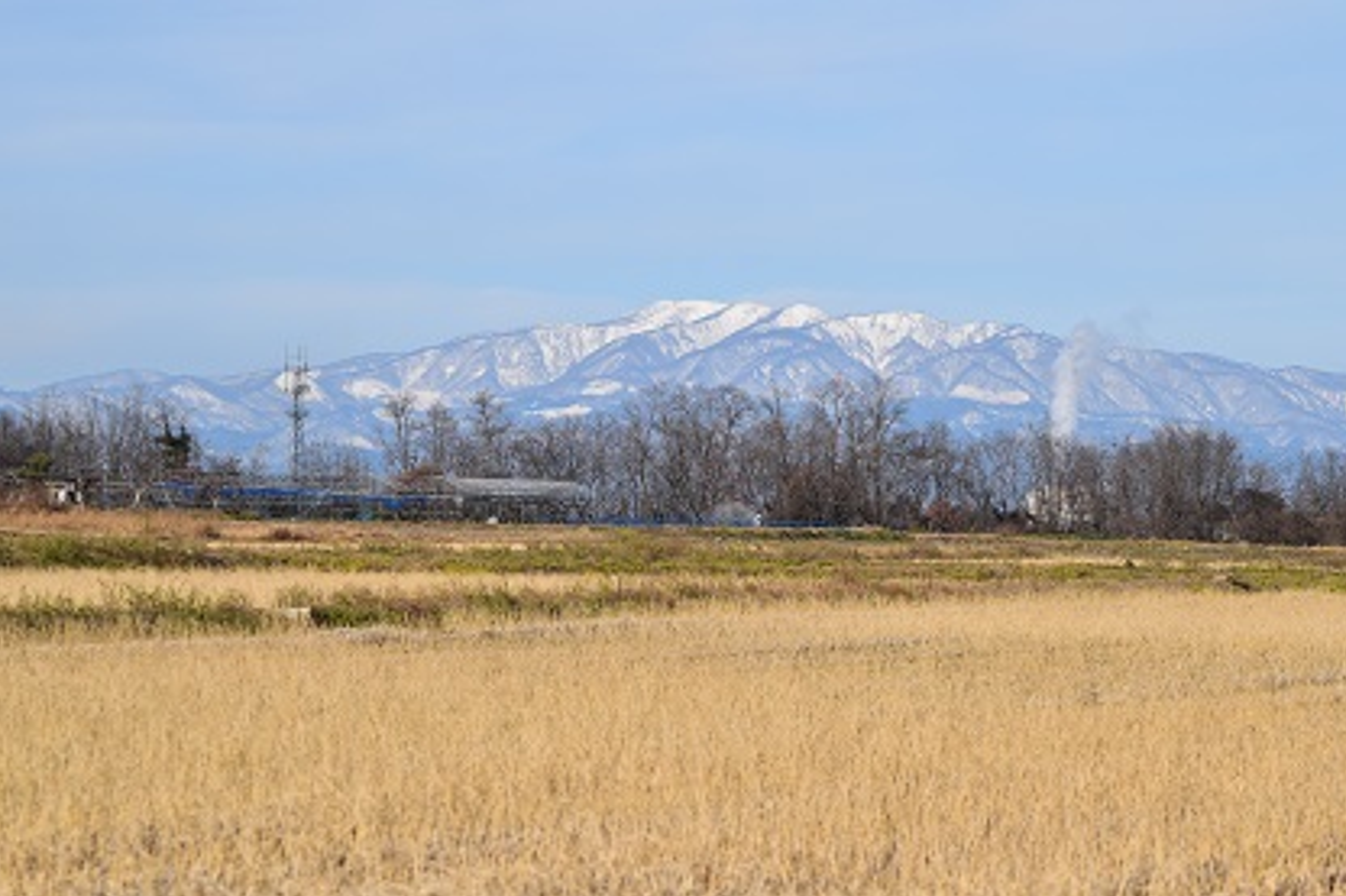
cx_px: 663
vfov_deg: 8.0
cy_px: 482
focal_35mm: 171
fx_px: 6373
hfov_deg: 12.1
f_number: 11
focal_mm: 105
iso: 250
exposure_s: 1/500
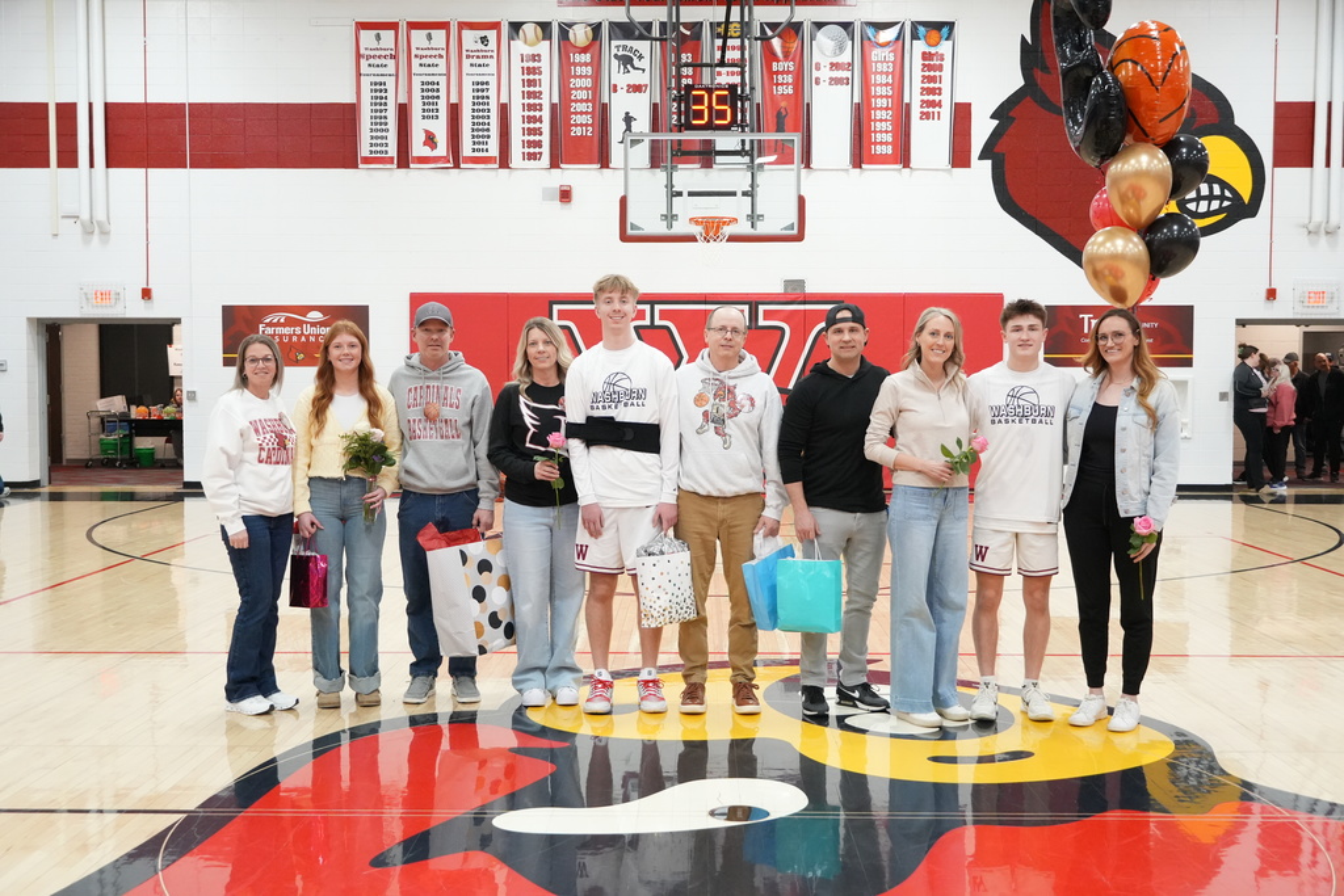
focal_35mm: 44
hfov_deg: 45.0
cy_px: 448
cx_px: 672
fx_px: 1624
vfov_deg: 30.9
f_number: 4.5
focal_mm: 29
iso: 3200
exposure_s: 1/250
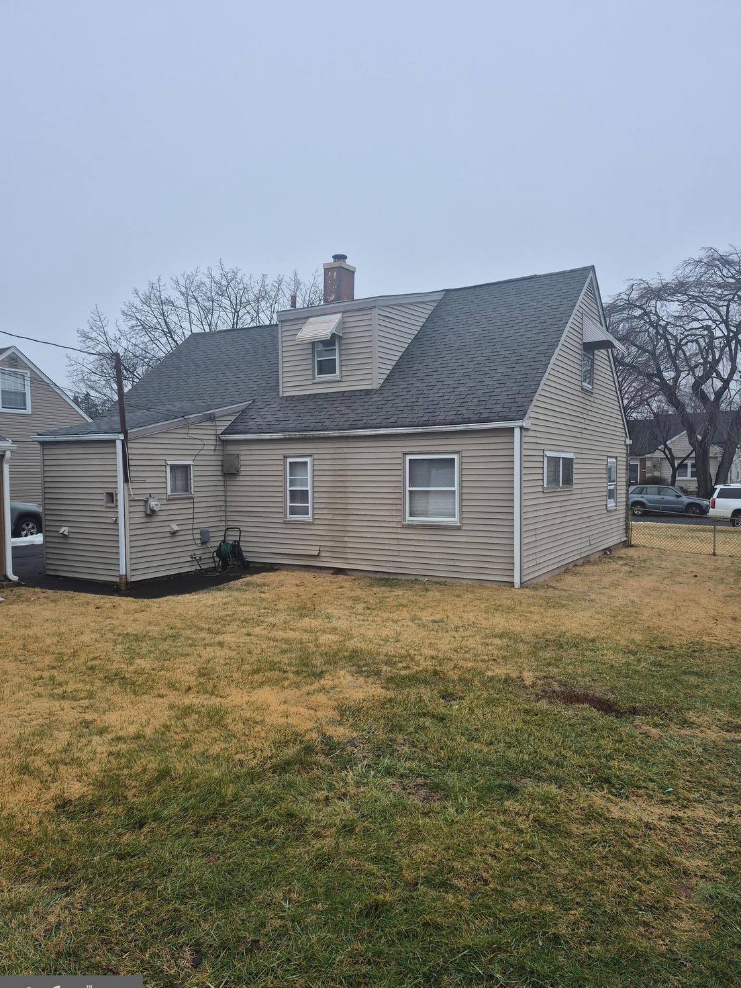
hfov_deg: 56.8
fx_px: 685
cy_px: 515
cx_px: 362
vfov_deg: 71.6
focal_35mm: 24
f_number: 1.8
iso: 25
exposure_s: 1/584
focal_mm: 5.4
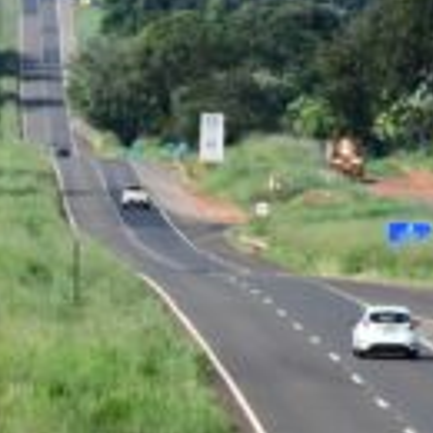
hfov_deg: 2.6
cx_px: -5
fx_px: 9453
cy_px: 285
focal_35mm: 668
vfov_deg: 2.6
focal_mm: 140
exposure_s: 1/640
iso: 1000
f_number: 20
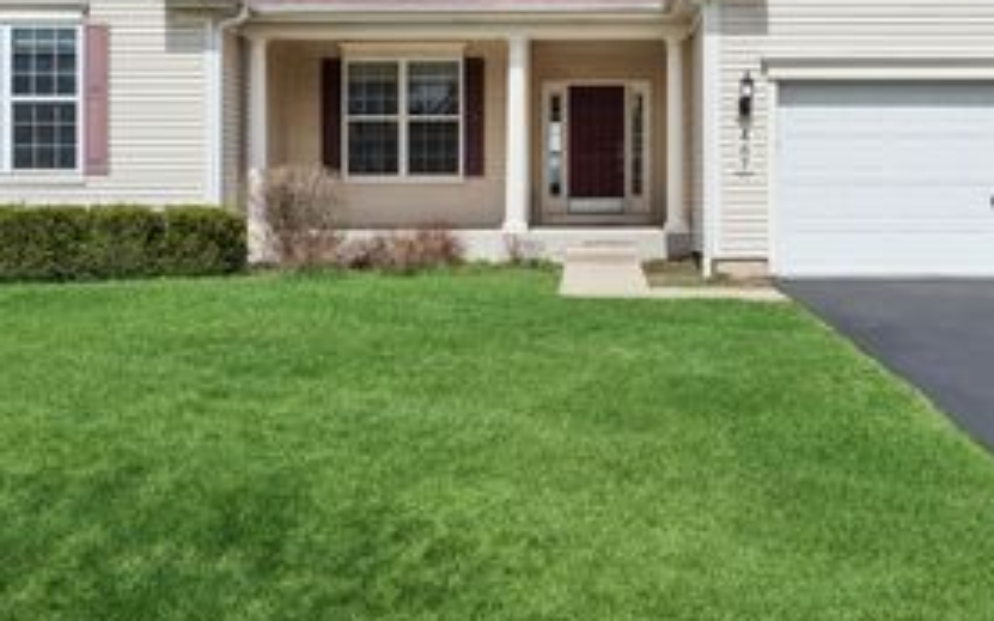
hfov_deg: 54.0
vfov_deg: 34.6
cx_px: 545
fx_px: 973
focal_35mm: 36
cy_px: 149
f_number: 8
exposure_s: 1/1600
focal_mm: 13
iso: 400
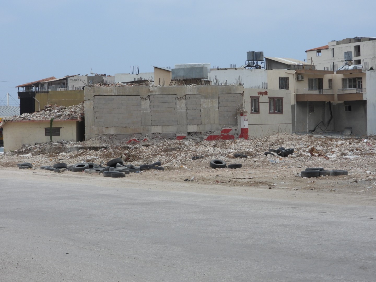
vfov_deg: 17.4
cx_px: 188
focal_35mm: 85
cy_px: 141
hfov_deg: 23.0
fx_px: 923
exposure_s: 1/1600
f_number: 4
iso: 100
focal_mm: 15.3
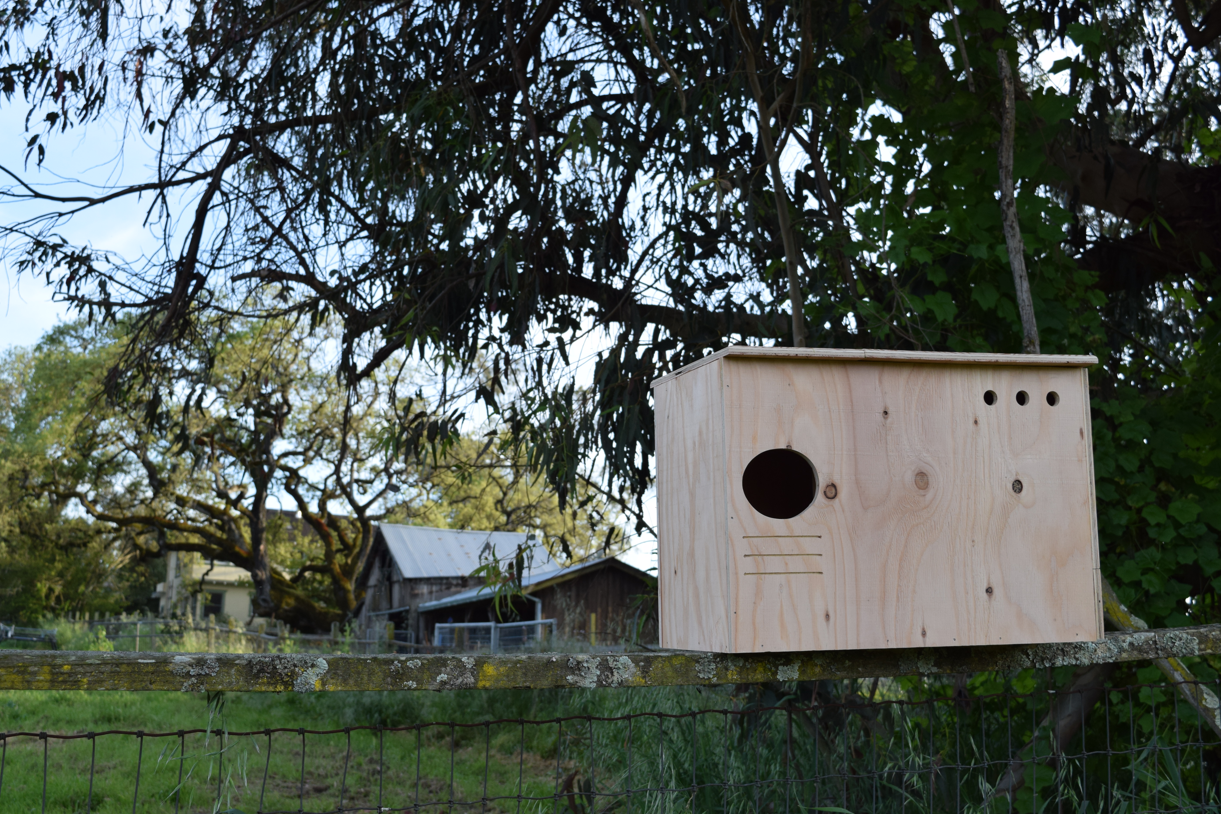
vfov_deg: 29.9
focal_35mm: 45
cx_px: 574
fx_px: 1526
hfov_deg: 43.6
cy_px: 400
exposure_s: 1/250
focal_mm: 28
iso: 400
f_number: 8
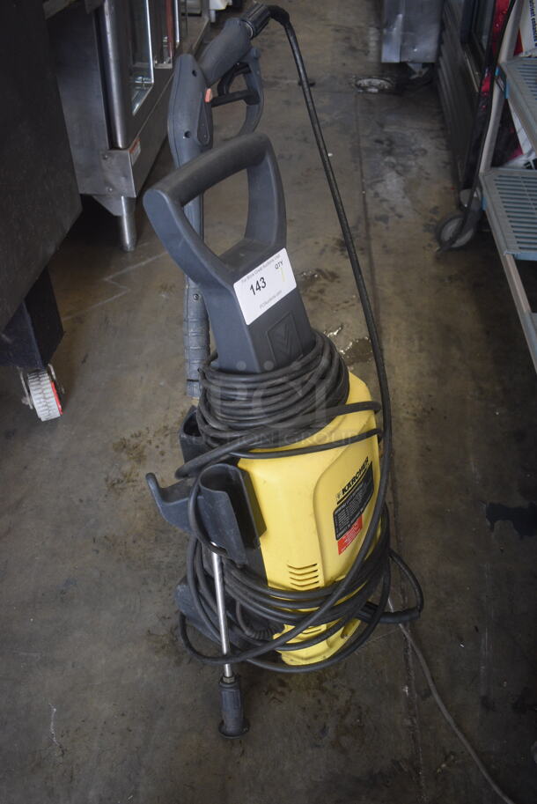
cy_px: 402
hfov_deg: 43.7
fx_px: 670
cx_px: 268
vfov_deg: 61.9
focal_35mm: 30
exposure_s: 1/125
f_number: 3.5
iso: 1100
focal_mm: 20
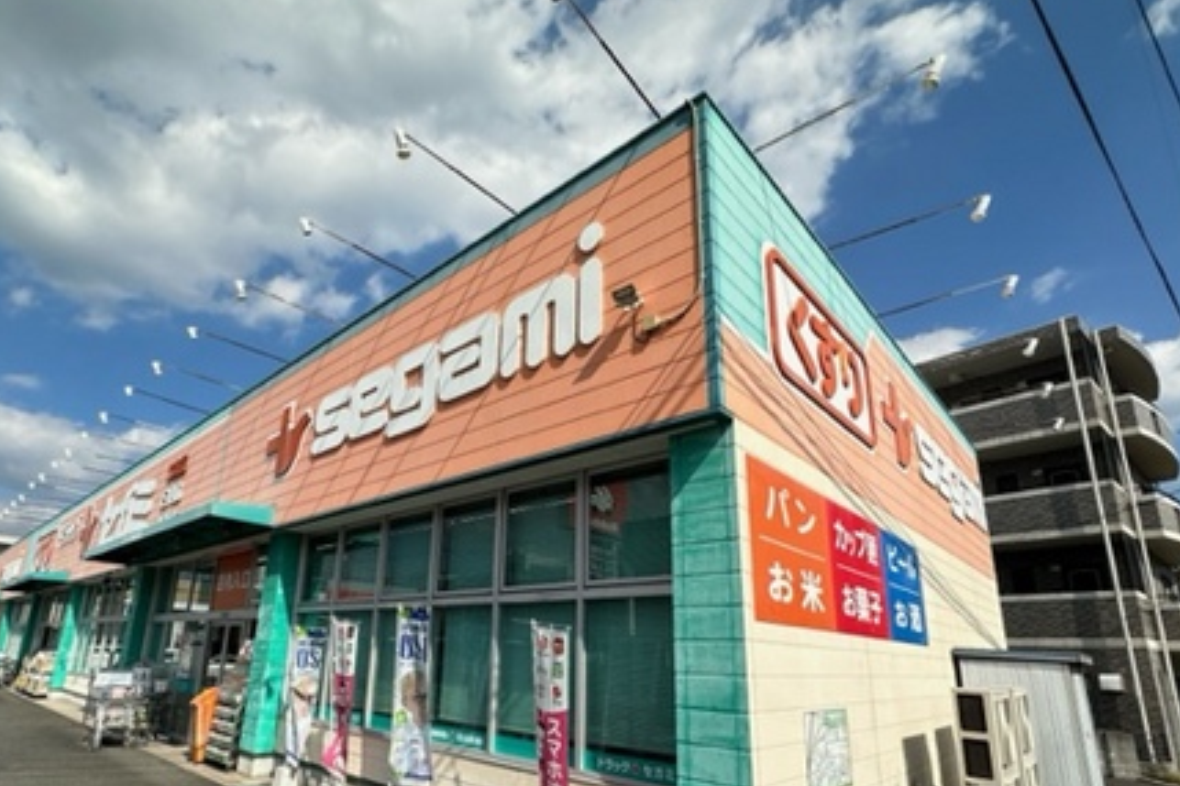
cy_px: 495
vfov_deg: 63.6
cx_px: 528
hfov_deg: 86.6
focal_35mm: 19
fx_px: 623
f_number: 2.2
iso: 50
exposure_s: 1/3401
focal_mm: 2.22
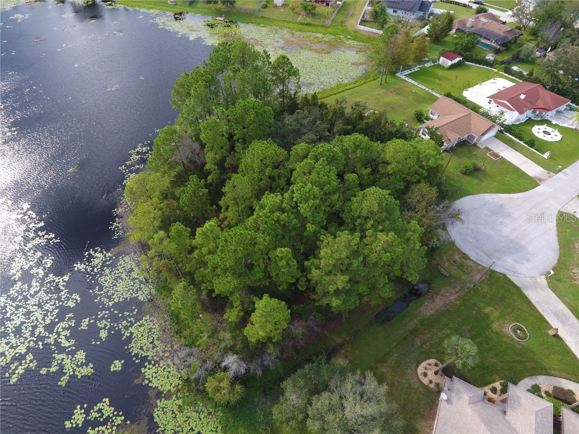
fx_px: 335
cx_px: 290
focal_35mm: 20
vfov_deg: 66.0
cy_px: 217
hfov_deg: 81.7
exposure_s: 1/243
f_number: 2.8
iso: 100
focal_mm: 3.61
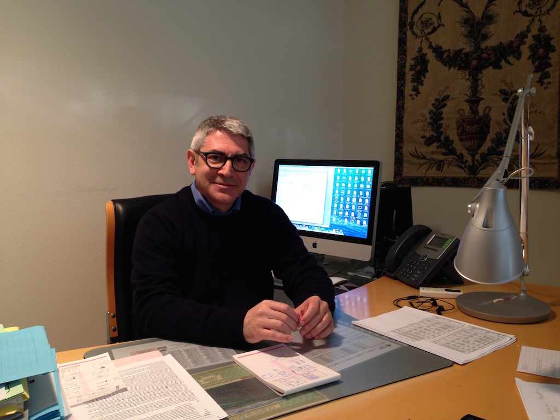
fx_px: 534
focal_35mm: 33
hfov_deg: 55.4
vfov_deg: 42.9
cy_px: 210
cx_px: 280
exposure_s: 1/20
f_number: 2.4
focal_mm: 4.12
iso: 80
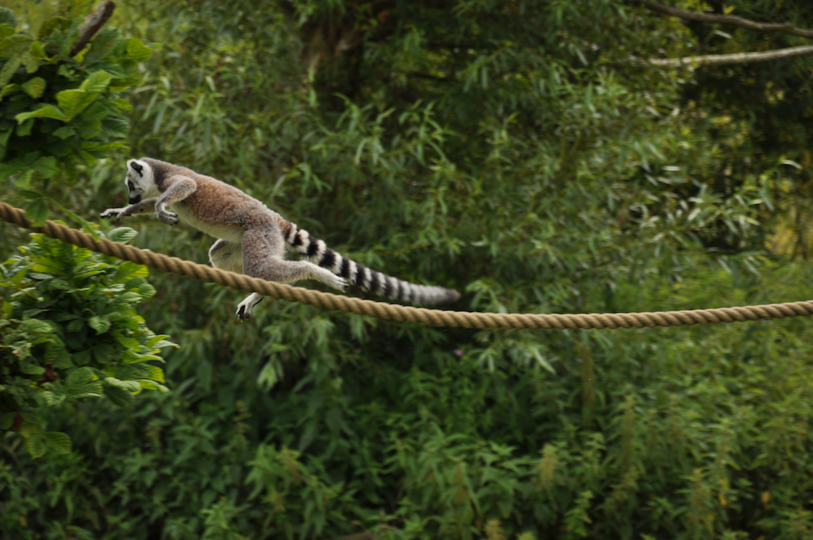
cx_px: 406
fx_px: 3552
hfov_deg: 13.1
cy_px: 270
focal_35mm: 158
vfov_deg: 8.7
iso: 200
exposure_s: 1/400
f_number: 5.6
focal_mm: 105
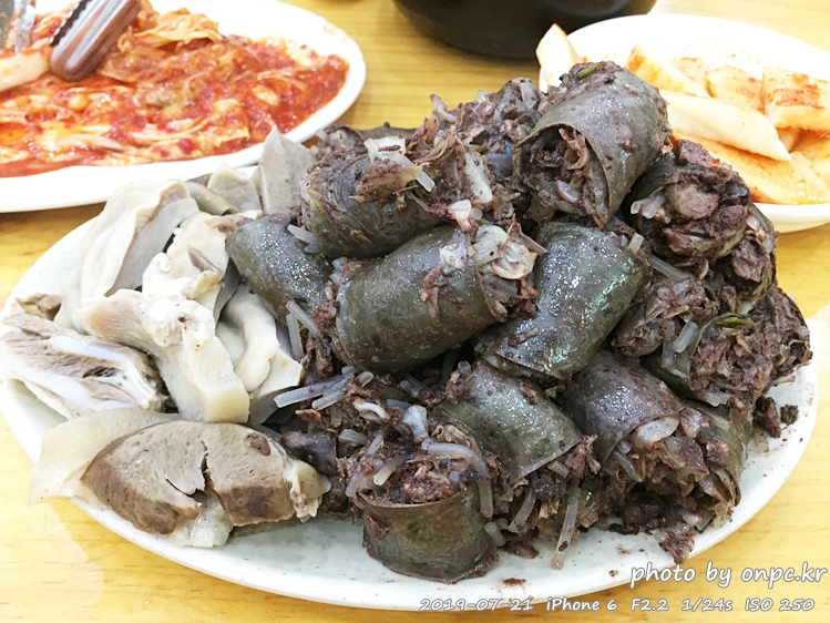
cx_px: 415
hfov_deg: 61.7
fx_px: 695
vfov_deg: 48.2
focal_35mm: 29
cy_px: 312
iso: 250
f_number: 2.2
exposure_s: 1/24
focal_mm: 4.15
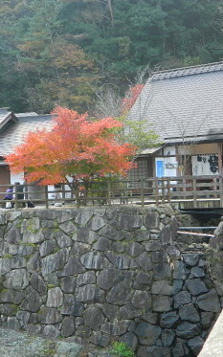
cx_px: 84
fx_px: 788
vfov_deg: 25.5
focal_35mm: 81
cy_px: 178
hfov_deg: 16.1
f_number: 3.8
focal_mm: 10.2
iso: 80
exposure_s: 1/60
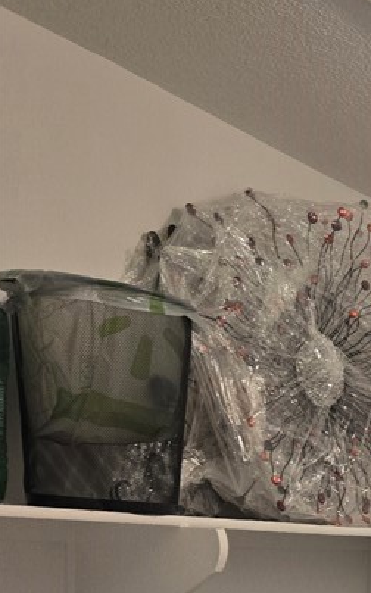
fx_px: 1003
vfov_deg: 29.8
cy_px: 646
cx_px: 561
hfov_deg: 18.5
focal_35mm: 62
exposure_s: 1/120
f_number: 1.8
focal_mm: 5.4
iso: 125
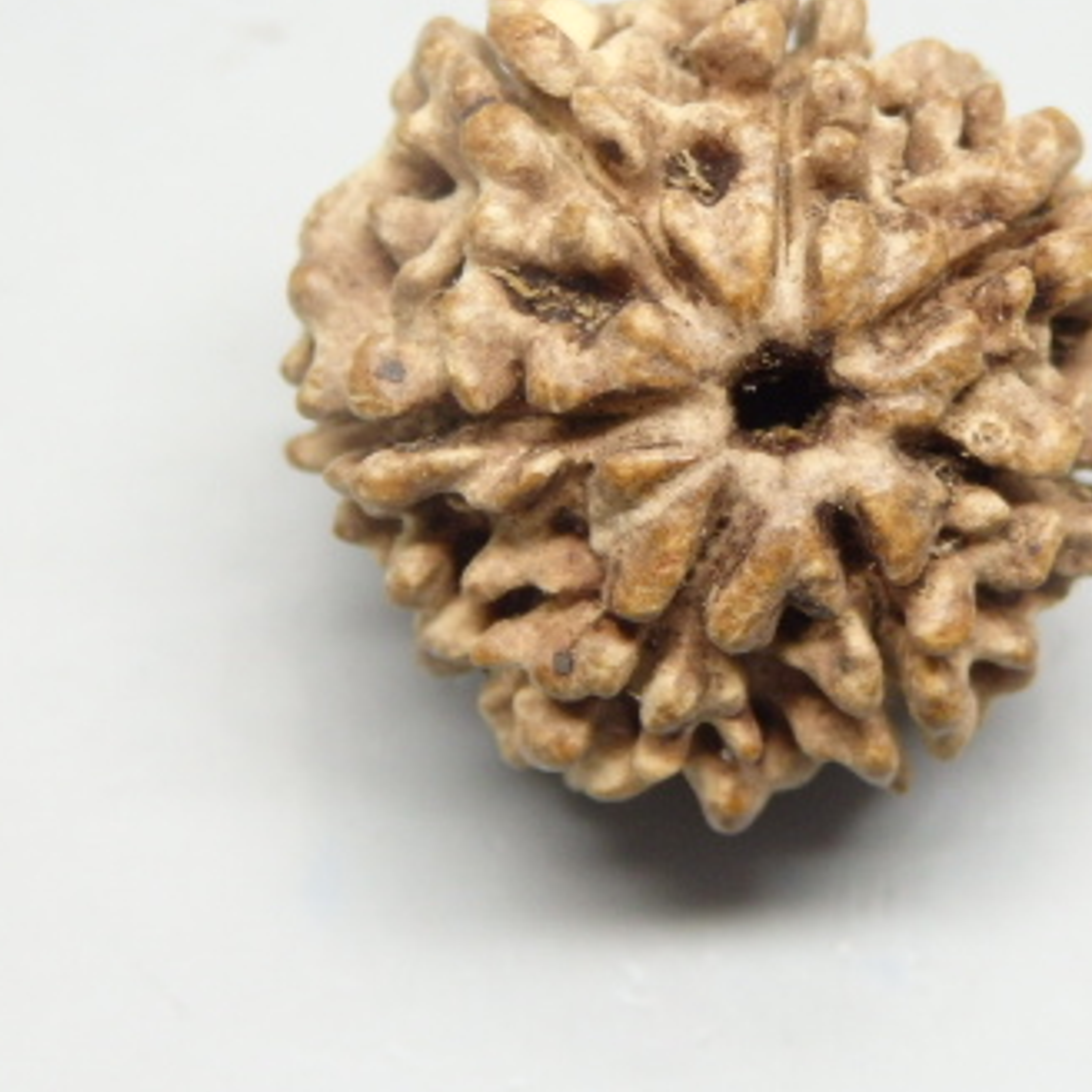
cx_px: 696
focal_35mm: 114
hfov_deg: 15.3
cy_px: 346
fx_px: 4069
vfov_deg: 15.3
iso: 400
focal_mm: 11.9
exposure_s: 1/100
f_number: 4.4
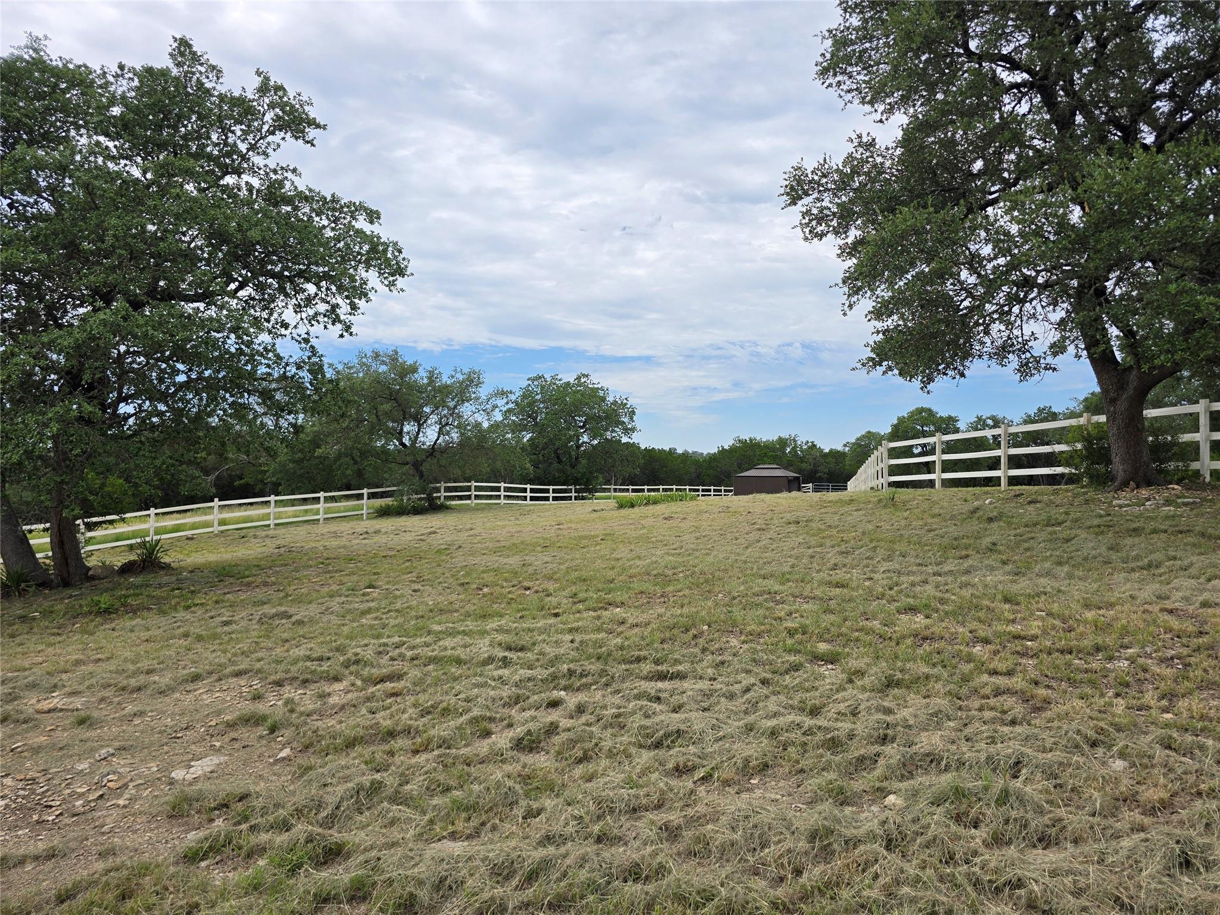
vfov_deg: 58.9
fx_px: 811
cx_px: 610
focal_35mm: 23
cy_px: 458
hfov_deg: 73.9
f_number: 1.7
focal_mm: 6.3
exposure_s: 1/754
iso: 12
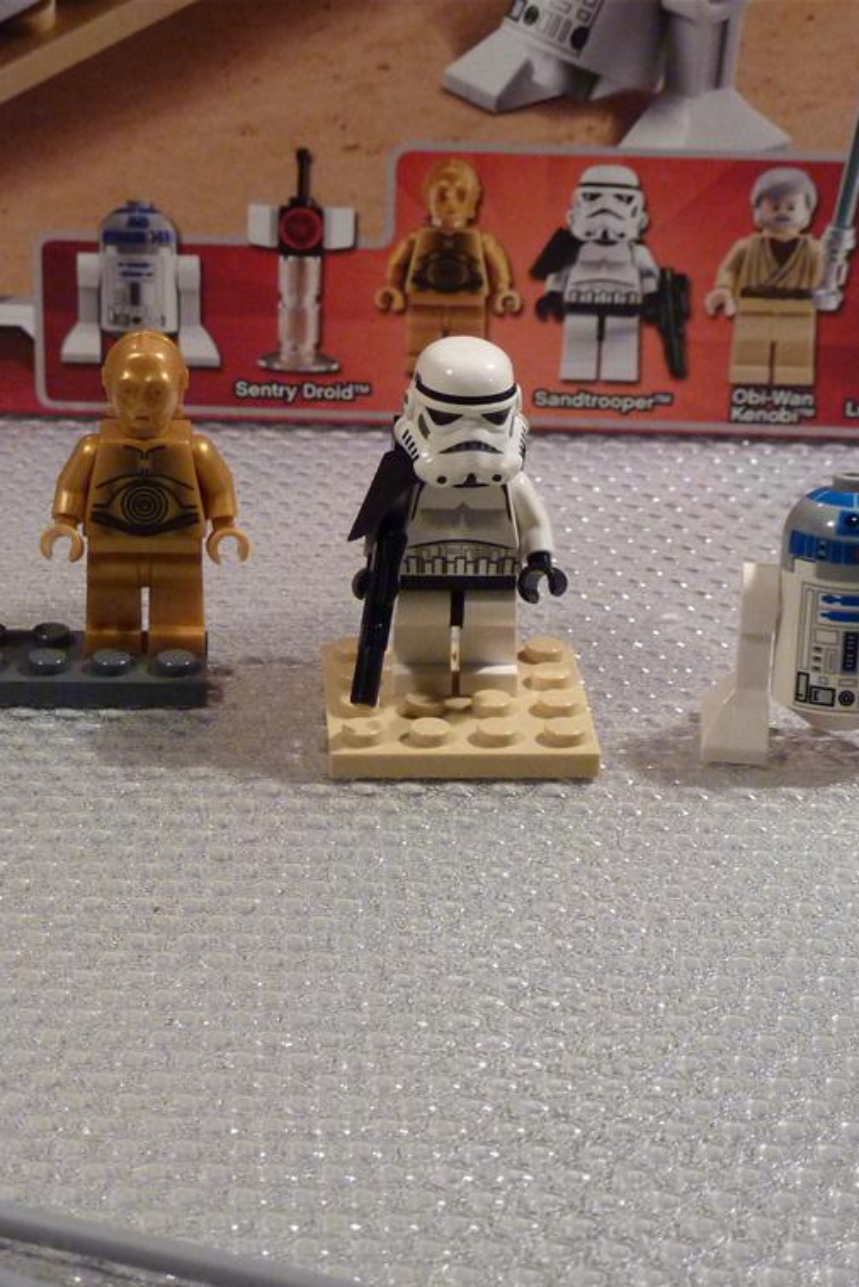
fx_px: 2969
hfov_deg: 16.4
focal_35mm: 83
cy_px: 651
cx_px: 204
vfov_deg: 24.5
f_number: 3.9
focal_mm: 9.7
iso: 400
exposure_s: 1/40
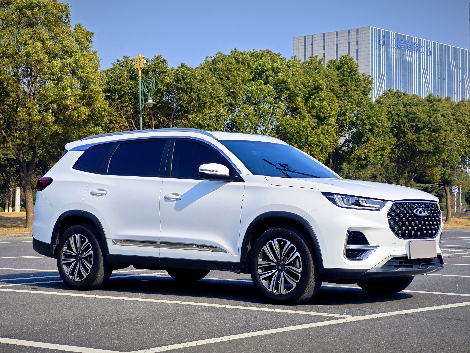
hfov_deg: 26.0
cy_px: 176
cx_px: 235
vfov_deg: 19.6
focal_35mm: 75
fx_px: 1018
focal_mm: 9
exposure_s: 1/1057
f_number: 2
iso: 50
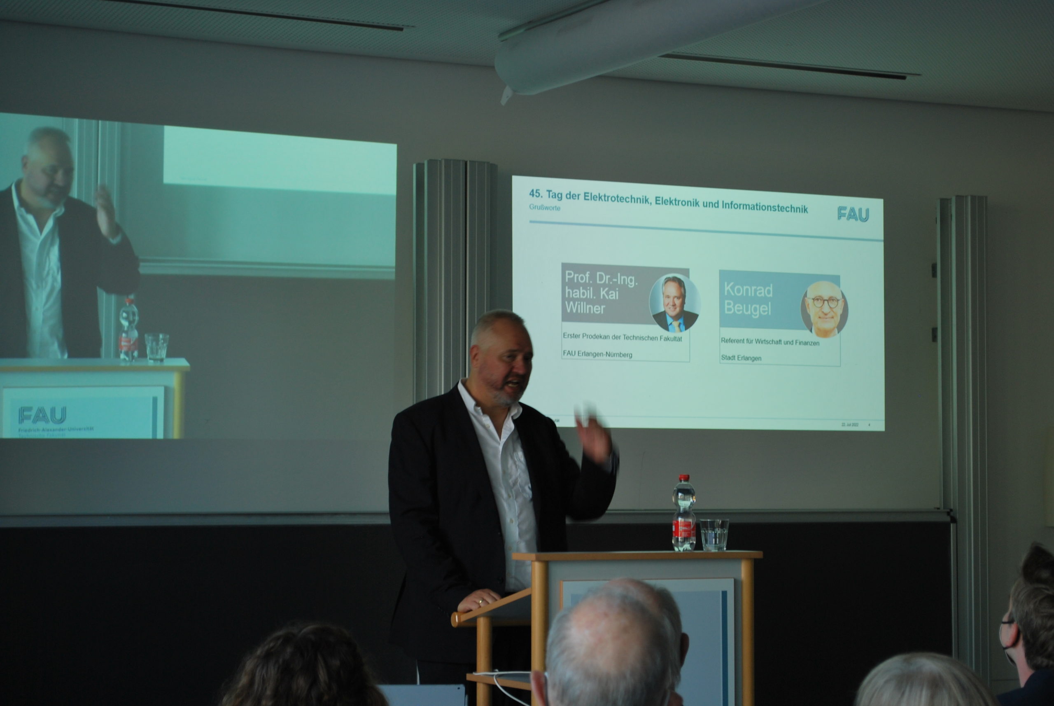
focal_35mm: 82
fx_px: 2418
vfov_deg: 16.6
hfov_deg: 24.6
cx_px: 527
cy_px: 353
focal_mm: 55
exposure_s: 1/30
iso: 200
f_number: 5.6
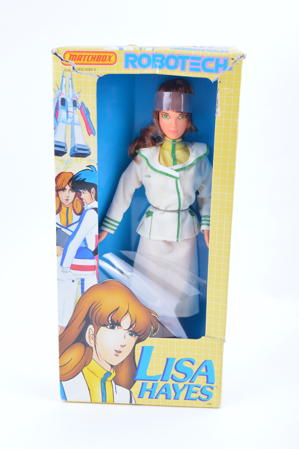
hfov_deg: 23.7
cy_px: 224
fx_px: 711
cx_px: 150
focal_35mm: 57
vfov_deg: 35.1
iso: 100
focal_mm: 38
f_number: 9
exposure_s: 1/25
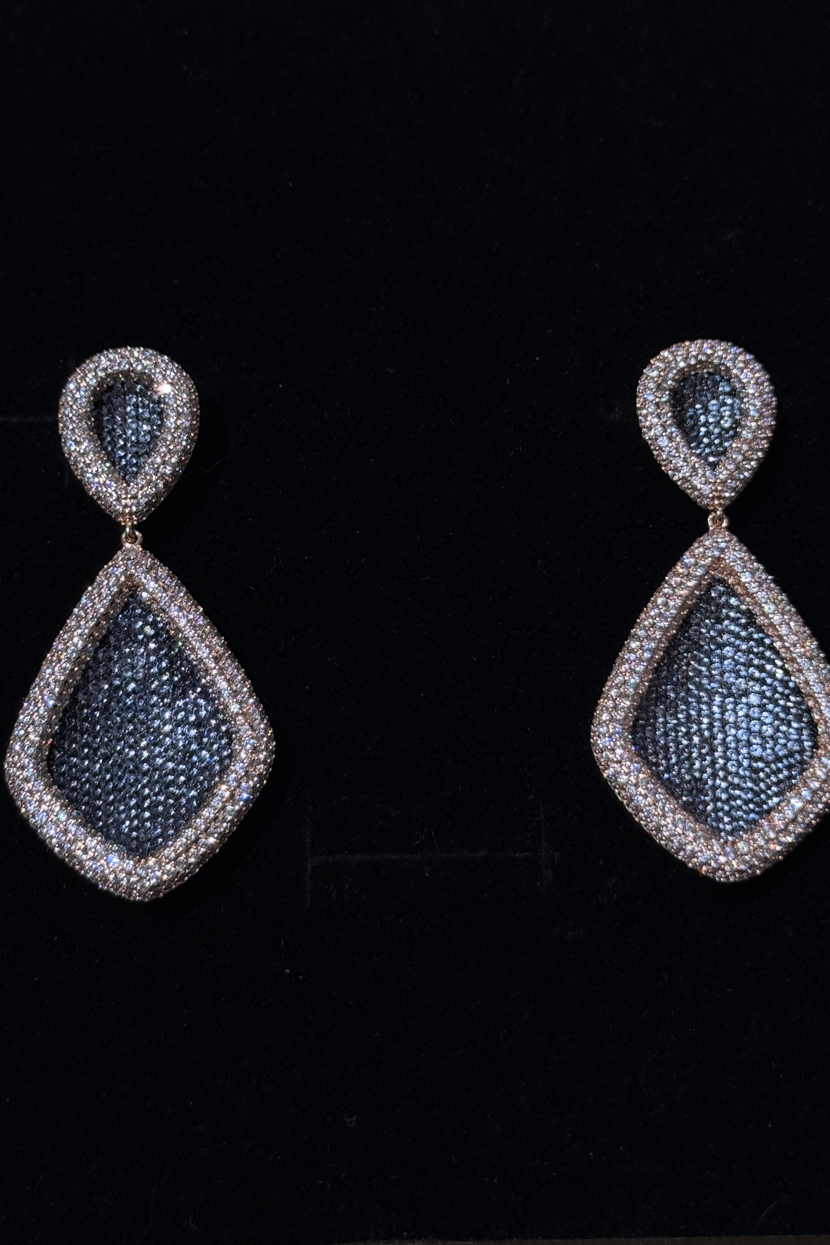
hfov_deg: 27.0
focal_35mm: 50
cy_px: 623
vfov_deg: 39.6
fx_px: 1729
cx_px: 430
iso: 64
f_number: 1.78
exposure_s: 1/100
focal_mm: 6.76
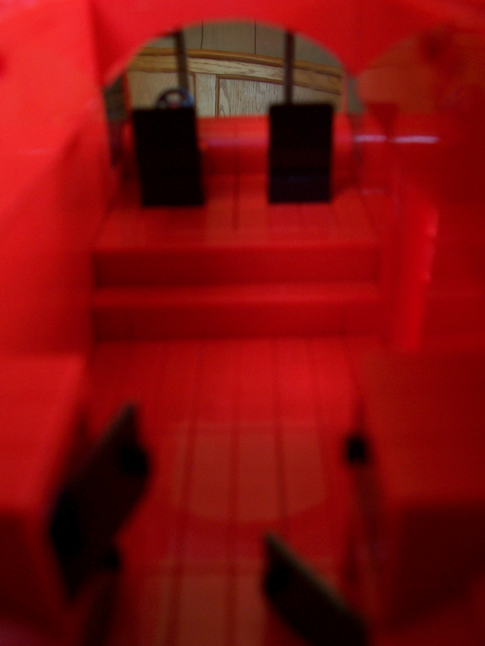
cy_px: 323
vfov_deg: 52.6
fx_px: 654
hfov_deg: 40.7
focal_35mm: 35
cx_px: 242
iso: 140
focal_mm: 6
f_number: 2.8
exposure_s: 1/15
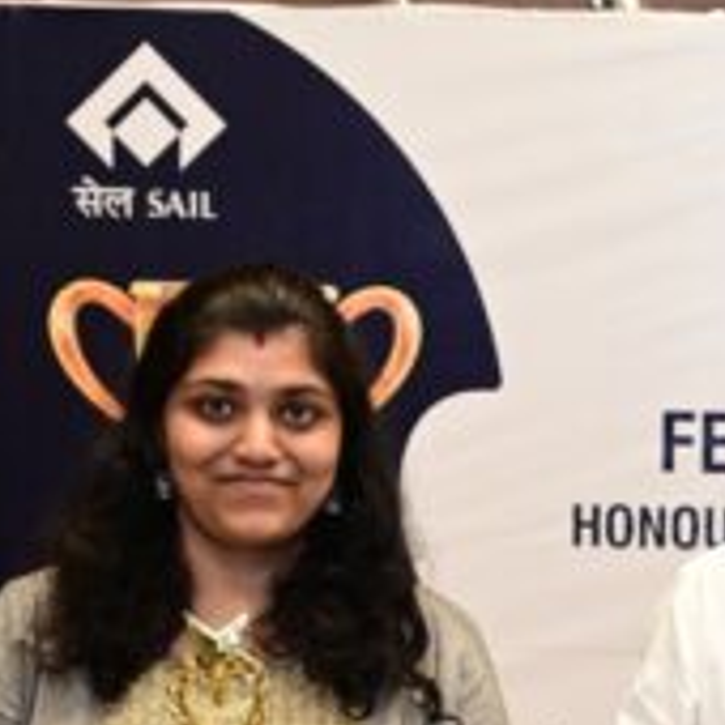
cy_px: 842
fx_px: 3791
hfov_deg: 10.6
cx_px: 1066
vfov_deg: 10.8
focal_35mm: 160
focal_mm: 46
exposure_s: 1/100
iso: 3200
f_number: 5
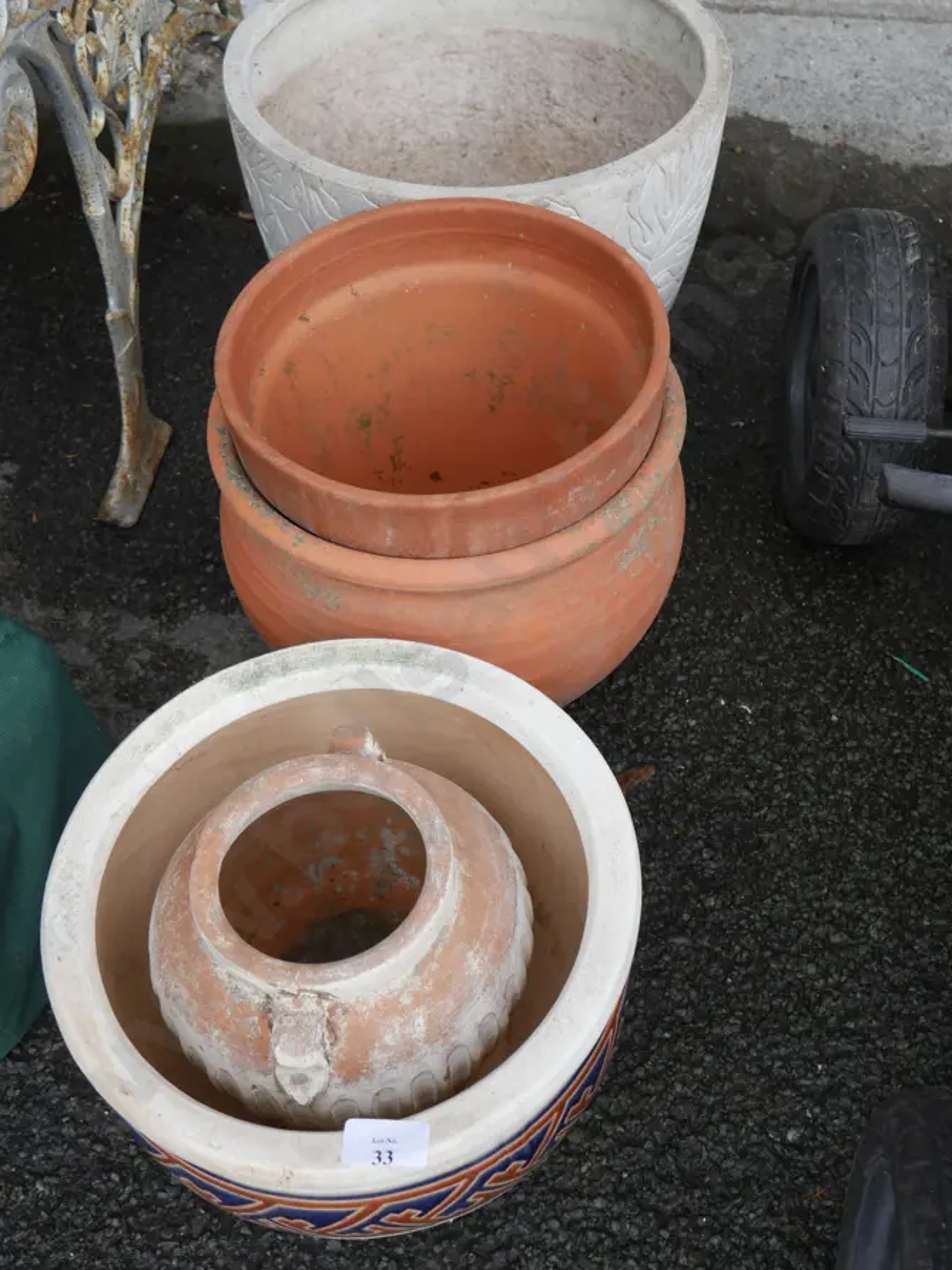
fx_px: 1687
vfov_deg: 41.2
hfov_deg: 31.5
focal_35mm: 46
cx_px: 524
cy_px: 549
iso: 200
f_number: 4.4
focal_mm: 20
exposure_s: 1/125
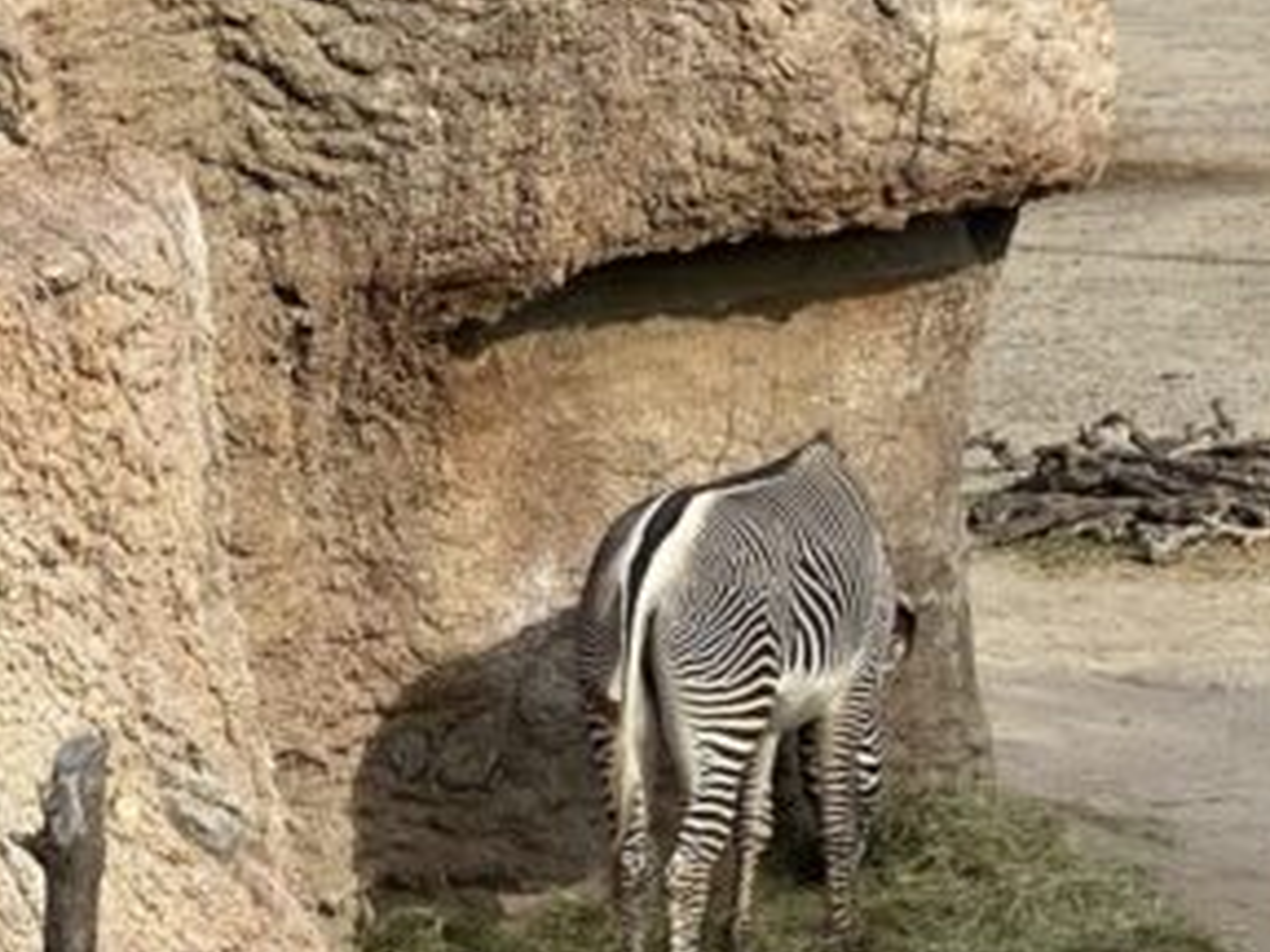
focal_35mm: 185
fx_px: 6787
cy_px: 793
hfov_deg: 10.7
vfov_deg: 8.0
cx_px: 551
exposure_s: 1/922
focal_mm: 6
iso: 20
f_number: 2
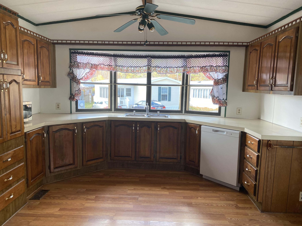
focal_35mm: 26
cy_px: 113
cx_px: 151
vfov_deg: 53.1
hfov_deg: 67.3
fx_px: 227
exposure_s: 1/116
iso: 125
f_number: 1.8
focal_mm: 4.25
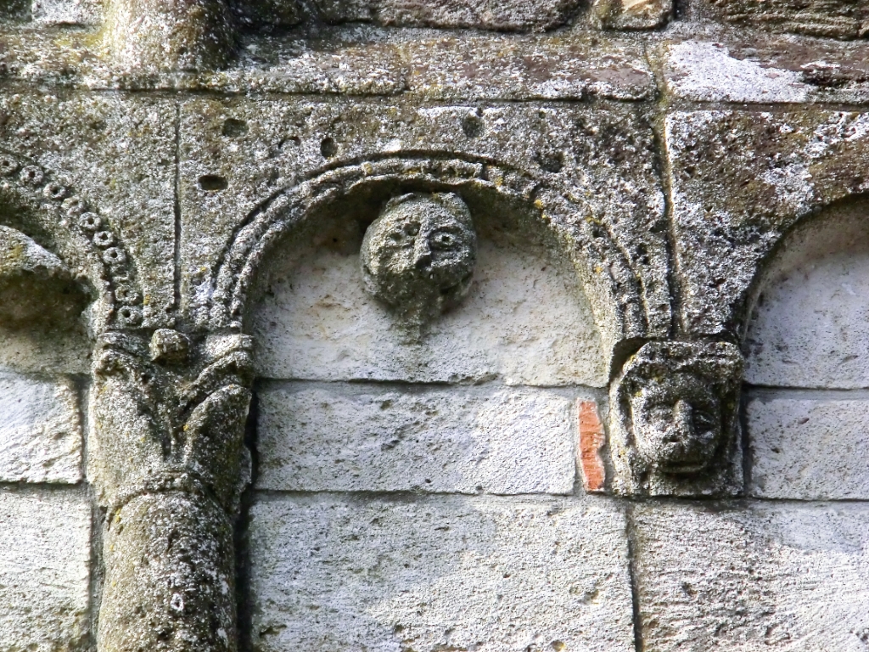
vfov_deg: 5.0
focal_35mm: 300
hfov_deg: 6.6
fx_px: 7531
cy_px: 326
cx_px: 434
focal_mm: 53
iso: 400
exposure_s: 1/125
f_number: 15.4
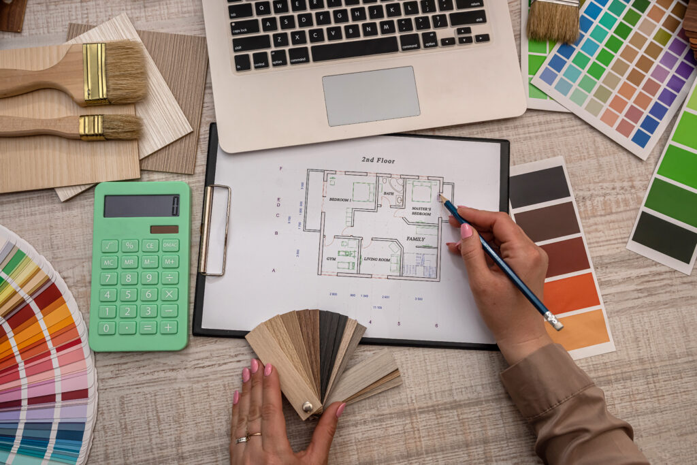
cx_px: 348
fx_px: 562
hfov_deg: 63.7
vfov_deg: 45.0
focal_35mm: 29
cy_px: 232
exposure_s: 1/160
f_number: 7.1
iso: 250
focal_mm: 29
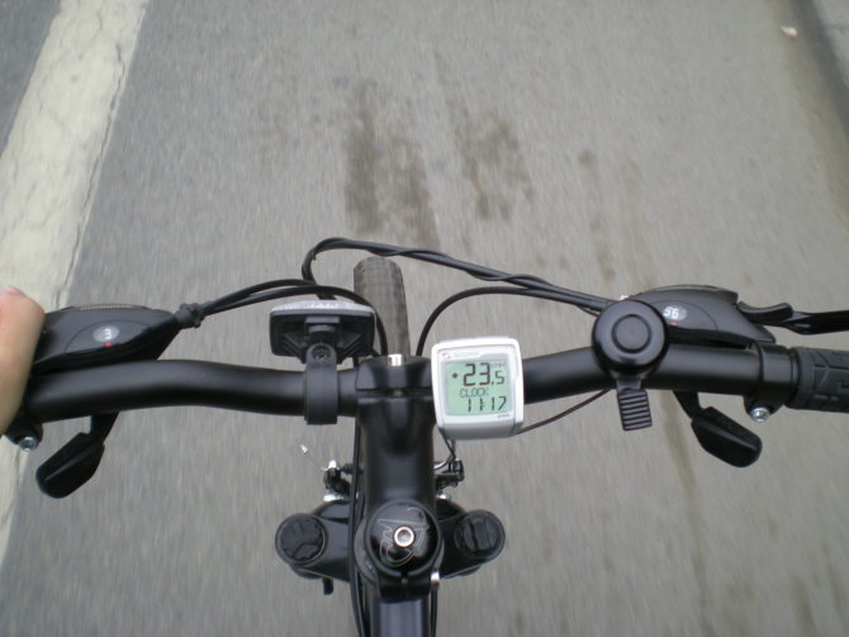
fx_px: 932
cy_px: 318
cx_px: 424
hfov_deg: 49.0
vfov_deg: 37.7
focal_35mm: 38
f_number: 3.1
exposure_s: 1/243
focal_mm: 6.3
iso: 50
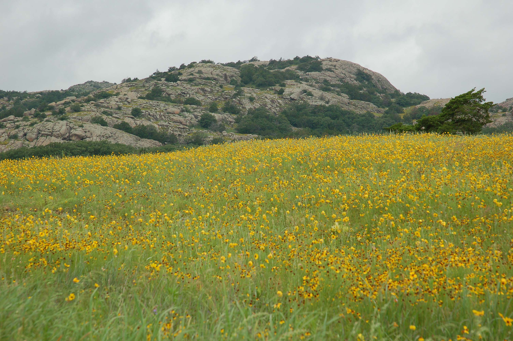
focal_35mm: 93
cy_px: 170
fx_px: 1324
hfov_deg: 21.9
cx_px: 256
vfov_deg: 14.7
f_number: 9
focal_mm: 62
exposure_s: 1/160
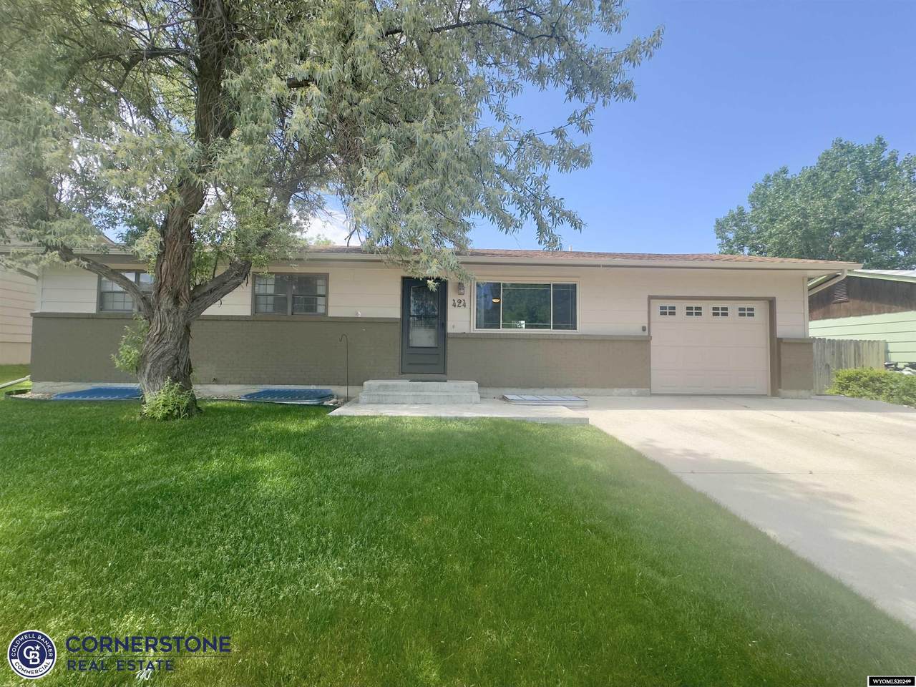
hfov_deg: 102.1
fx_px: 370
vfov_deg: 85.7
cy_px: 344
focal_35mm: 14
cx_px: 458
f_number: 2.2
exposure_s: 1/471
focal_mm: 2.22
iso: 40
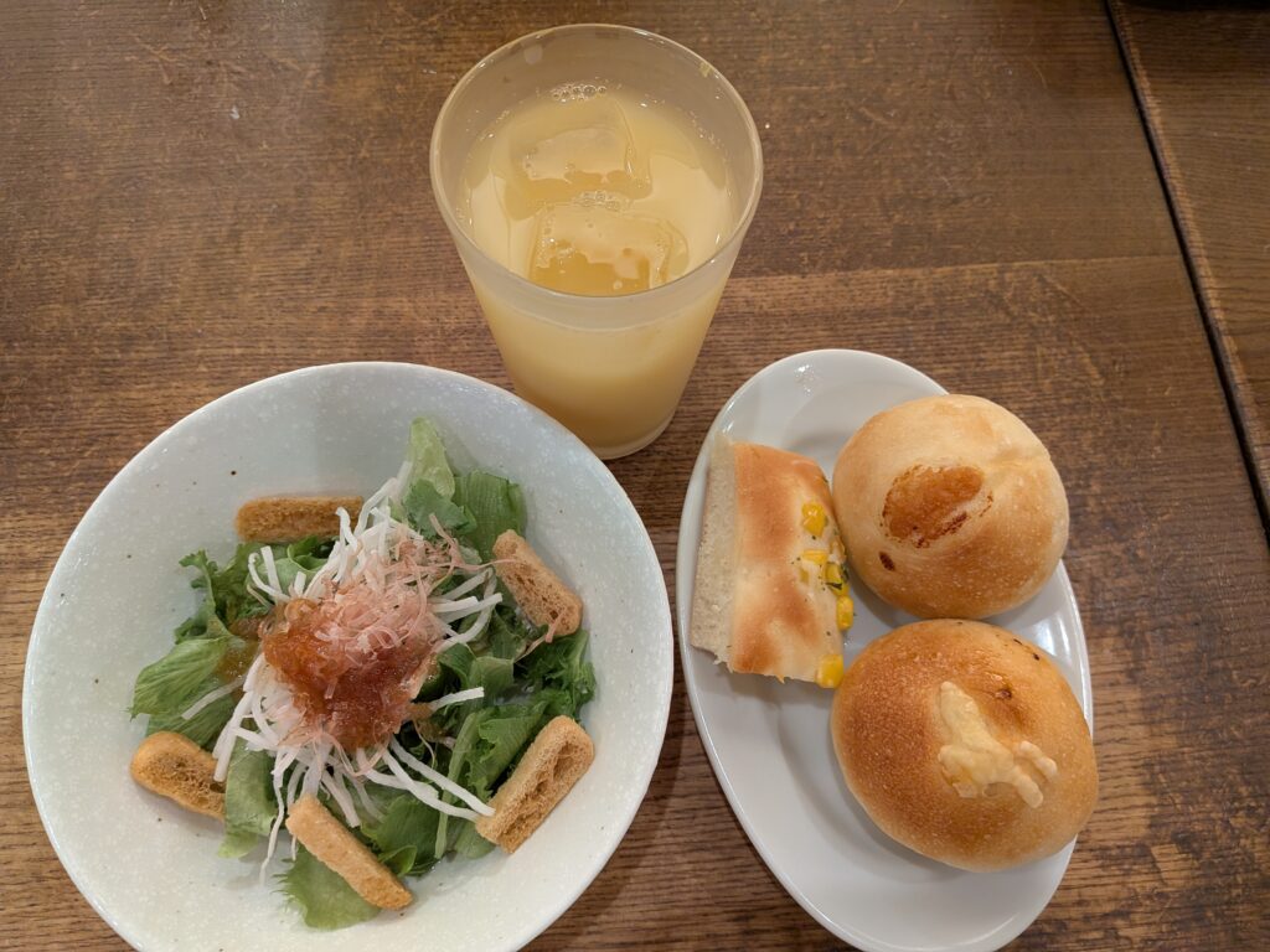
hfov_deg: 71.6
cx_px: 635
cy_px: 476
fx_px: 881
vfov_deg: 56.8
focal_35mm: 24
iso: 297
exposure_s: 1/100
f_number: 1.7
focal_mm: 4.53
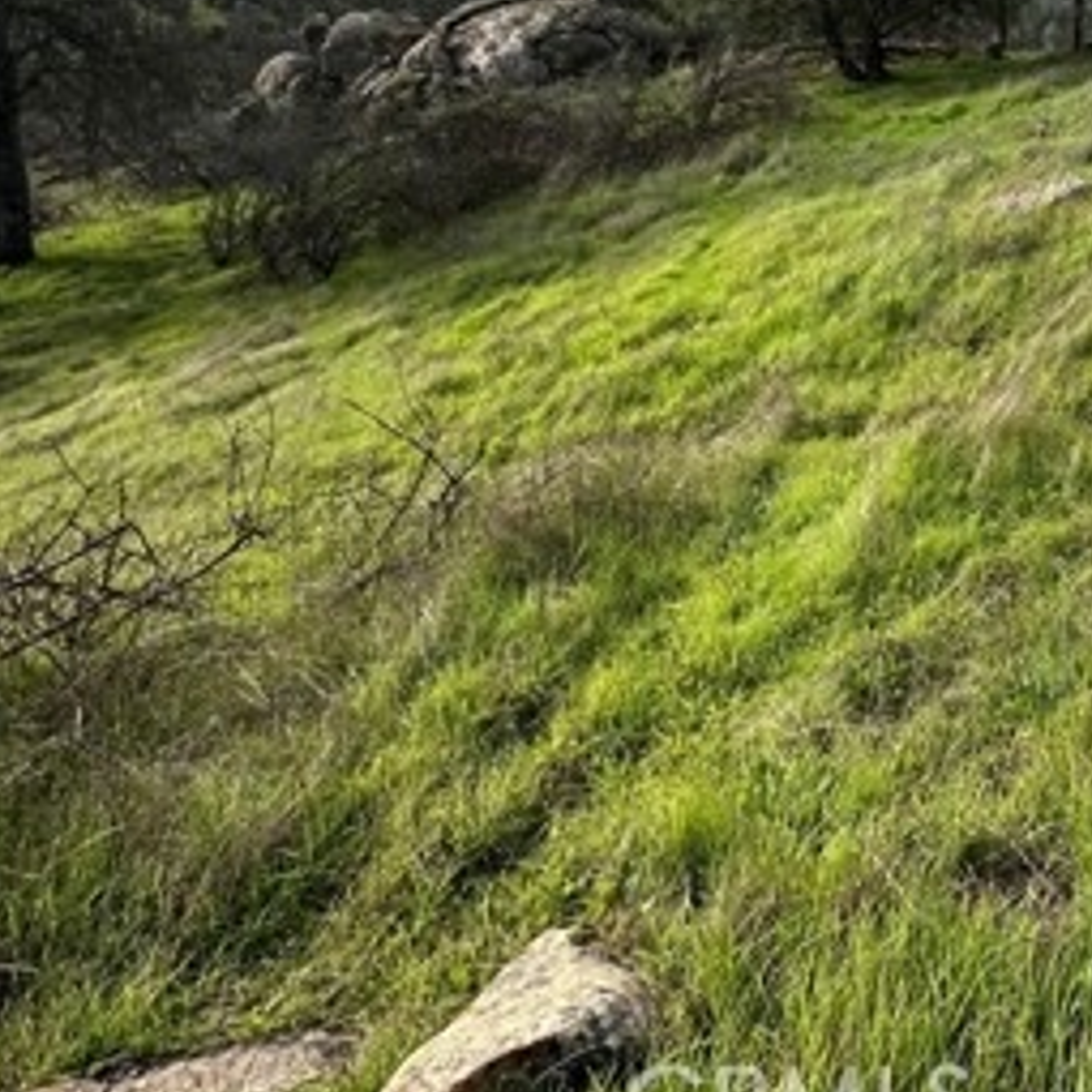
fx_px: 1106
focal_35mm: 31
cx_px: 1118
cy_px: 137
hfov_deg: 44.0
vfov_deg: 47.9
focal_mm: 2.22
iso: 40
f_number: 2.2
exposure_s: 1/1159
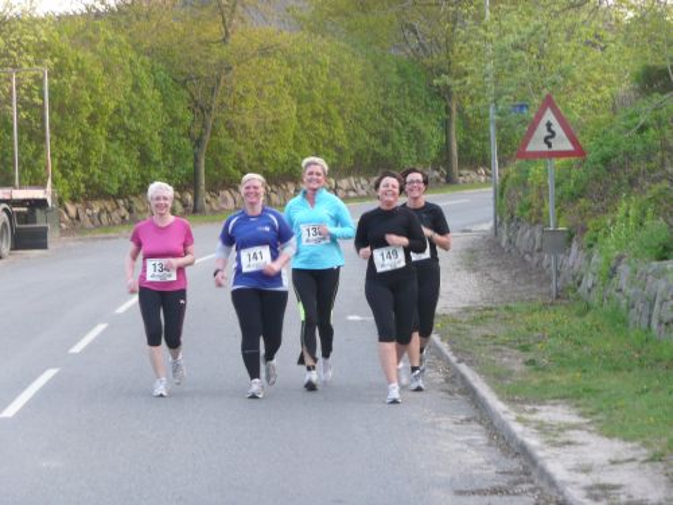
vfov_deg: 7.9
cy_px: 252
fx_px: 3675
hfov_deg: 10.5
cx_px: 336
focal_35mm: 189
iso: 100
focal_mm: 31
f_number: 4.8
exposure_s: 1/30
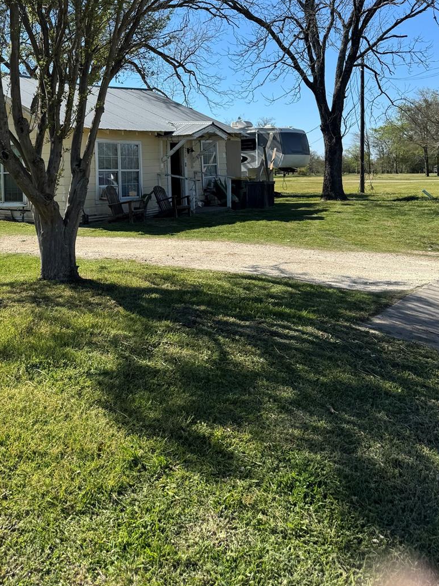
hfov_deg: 38.8
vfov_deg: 50.1
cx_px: 117
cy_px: 177
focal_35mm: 36
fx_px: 609
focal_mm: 6.76
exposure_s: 1/3247
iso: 80
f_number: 1.78
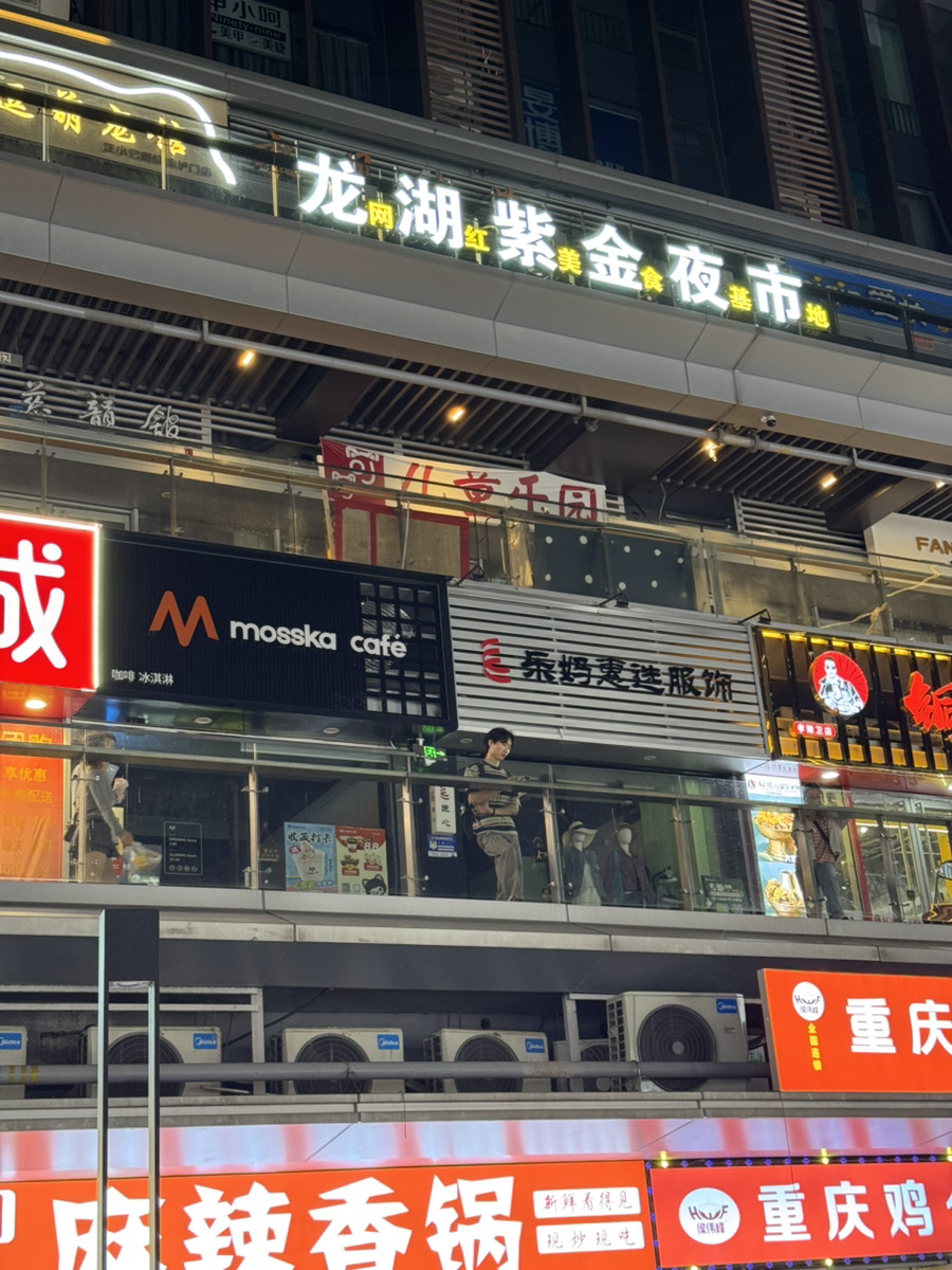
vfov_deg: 39.7
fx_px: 1760
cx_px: 476
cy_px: 635
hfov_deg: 30.3
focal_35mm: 48
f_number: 1.78
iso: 200
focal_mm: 6.76
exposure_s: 1/33
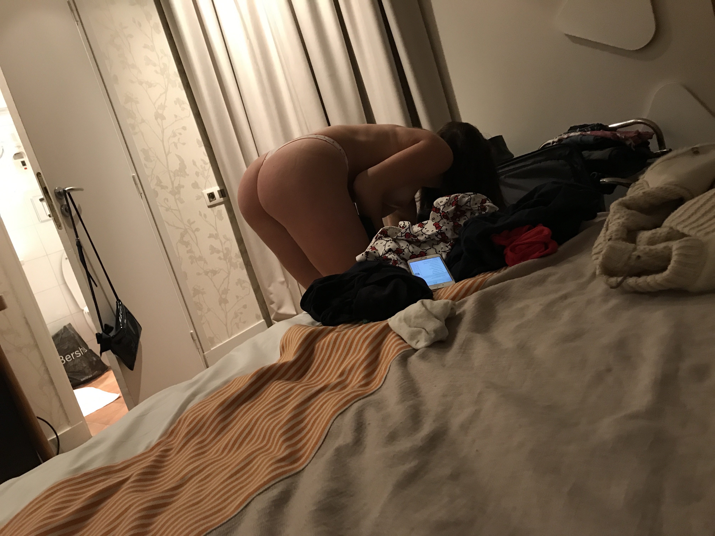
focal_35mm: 28
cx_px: 358
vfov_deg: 49.7
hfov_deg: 63.4
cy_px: 268
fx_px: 578
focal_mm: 3.99
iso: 100
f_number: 1.8
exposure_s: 1/17
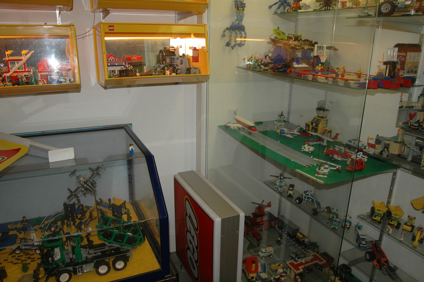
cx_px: 212
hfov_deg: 67.4
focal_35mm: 27
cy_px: 141
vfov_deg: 47.8
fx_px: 318
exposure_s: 1/40
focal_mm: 18
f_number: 4.5
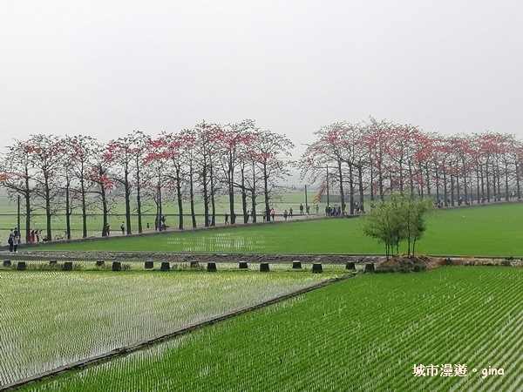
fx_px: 1194
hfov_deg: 24.7
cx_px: 262
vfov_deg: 18.7
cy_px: 196
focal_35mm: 79
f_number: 2.2
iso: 50
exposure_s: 1/1368
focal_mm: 3.81
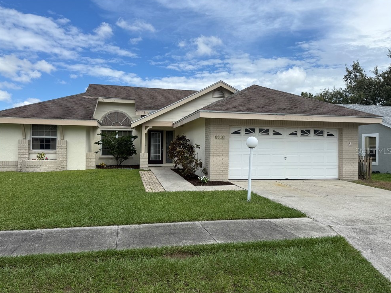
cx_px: 189
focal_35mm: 25
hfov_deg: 69.4
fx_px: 282
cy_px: 151
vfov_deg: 54.9
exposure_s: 1/4975
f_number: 1.78
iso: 80
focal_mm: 6.76
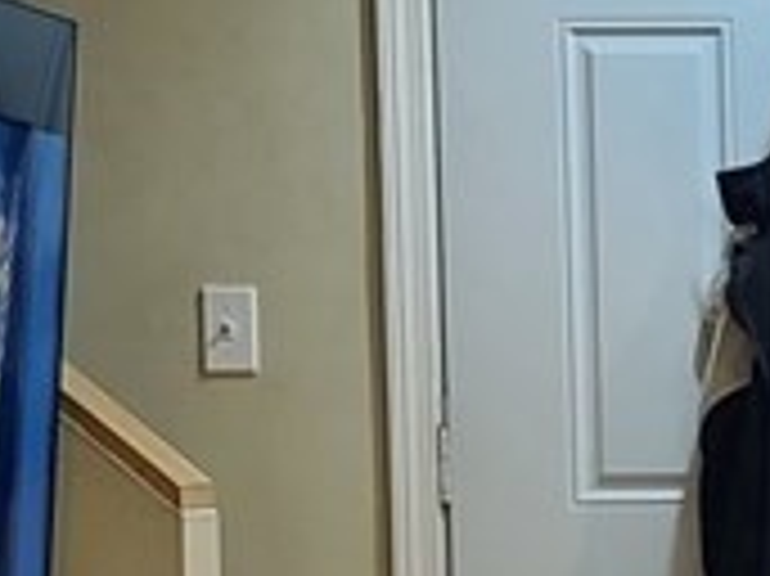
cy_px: 630
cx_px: 1261
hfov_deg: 12.3
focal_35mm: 150
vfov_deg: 9.8
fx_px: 3334
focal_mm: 7
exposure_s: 1/39
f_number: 1.8
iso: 200
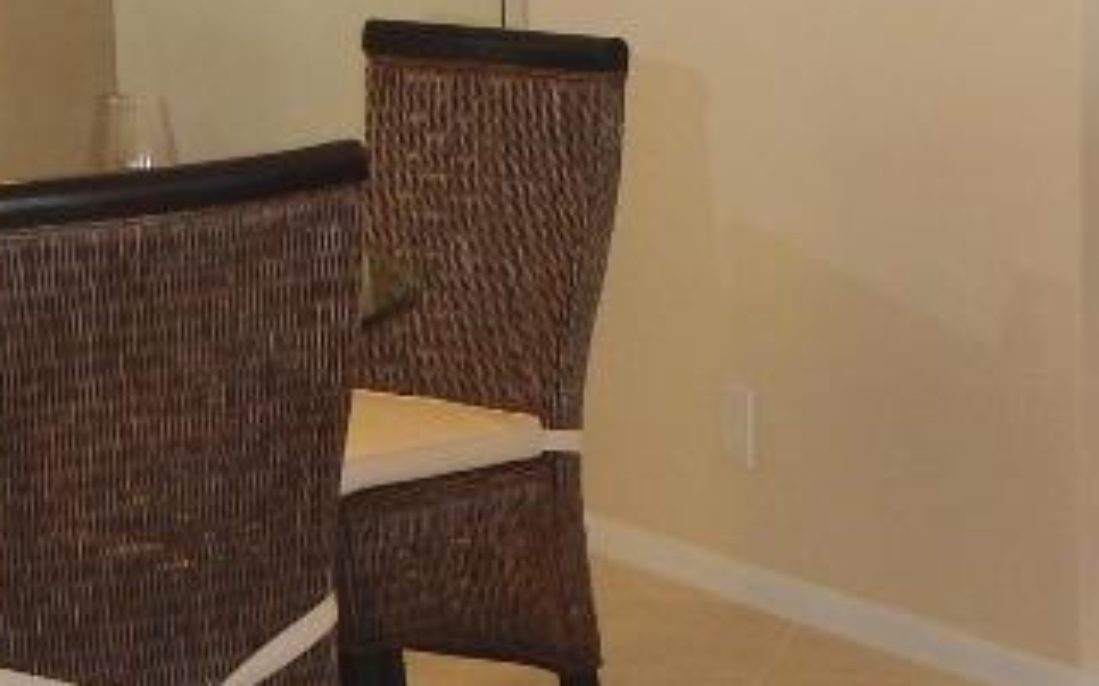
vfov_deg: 9.0
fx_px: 4341
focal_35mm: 145
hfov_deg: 14.2
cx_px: 1048
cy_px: 423
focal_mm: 7.7
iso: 320
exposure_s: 1/30
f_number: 4
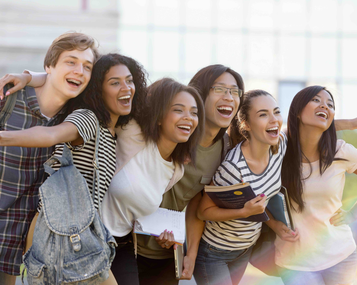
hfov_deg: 10.7
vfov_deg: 8.5
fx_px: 1912
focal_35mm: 181
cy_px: 143
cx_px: 170
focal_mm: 160
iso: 400
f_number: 3.5
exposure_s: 1/250
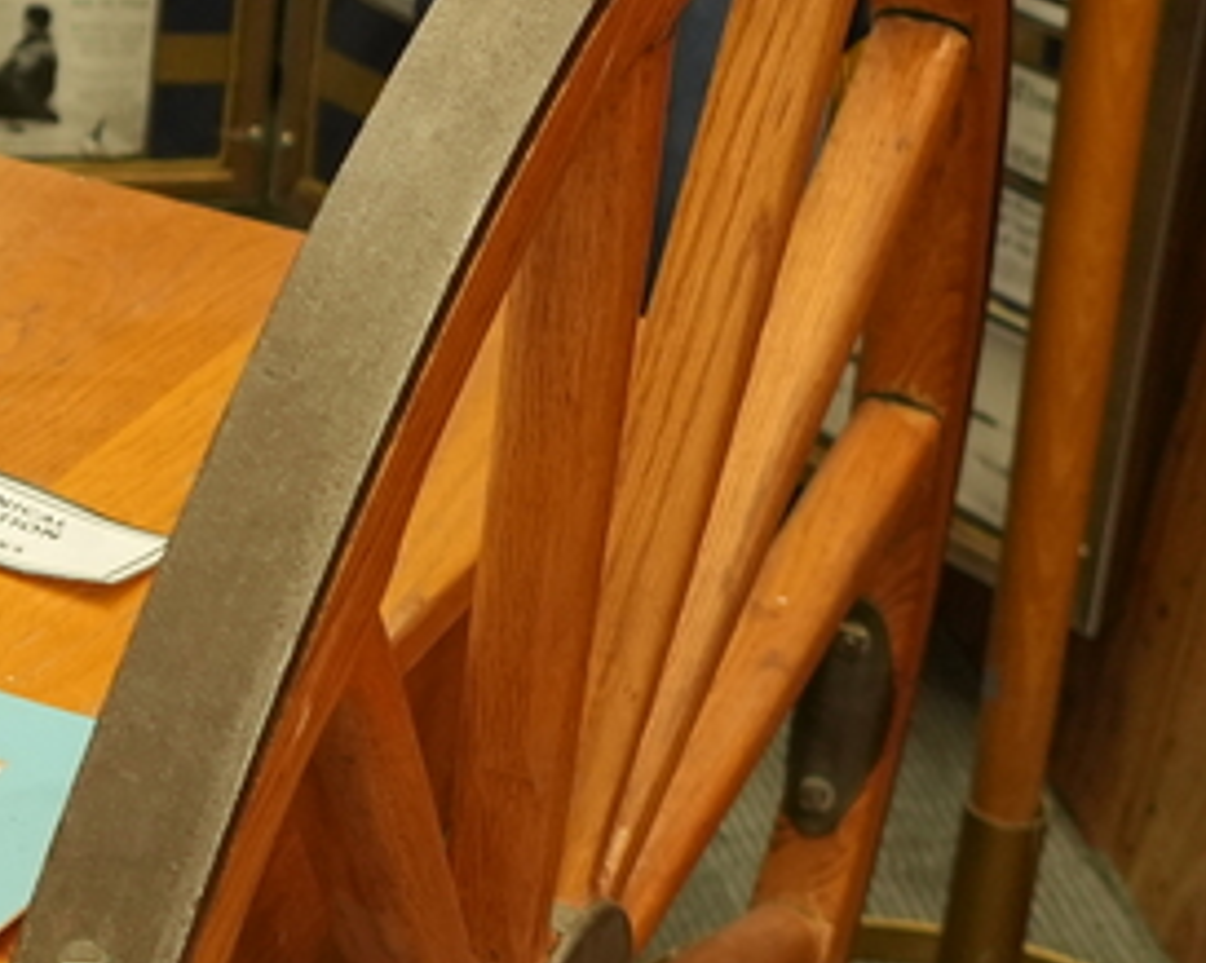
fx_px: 4244
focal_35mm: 119
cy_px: -18
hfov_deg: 14.7
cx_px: -742
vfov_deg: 12.8
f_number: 2.8
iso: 640
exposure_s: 1/30
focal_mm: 16
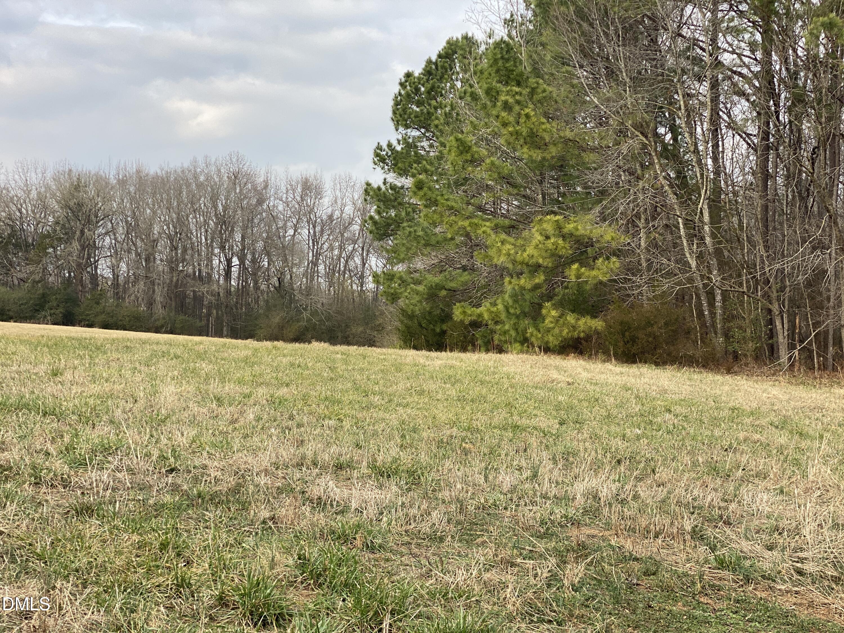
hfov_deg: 36.8
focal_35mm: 52
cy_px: 316
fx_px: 1268
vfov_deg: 28.0
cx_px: 422
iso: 20
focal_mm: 6
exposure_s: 1/428
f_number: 2
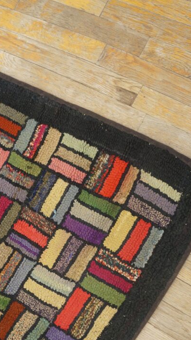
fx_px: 324
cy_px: 201
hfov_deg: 32.7
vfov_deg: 54.9
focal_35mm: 36
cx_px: 69
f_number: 4
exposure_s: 1/60
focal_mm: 18
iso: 1250
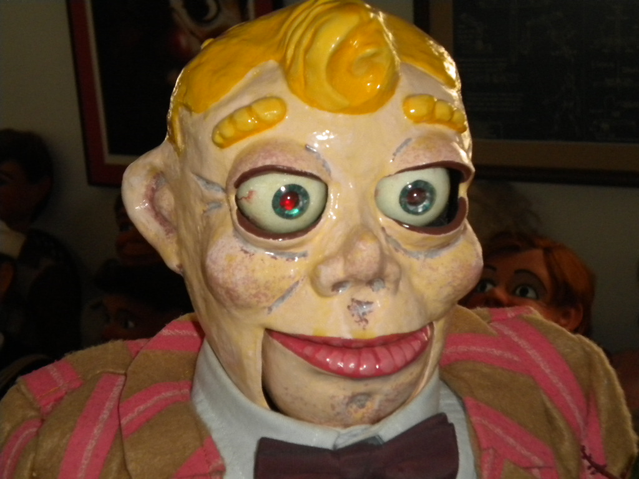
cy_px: 240
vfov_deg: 18.7
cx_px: 320
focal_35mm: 79
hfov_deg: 24.7
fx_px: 1458
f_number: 5.1
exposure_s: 1/60
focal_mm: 14.3
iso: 400
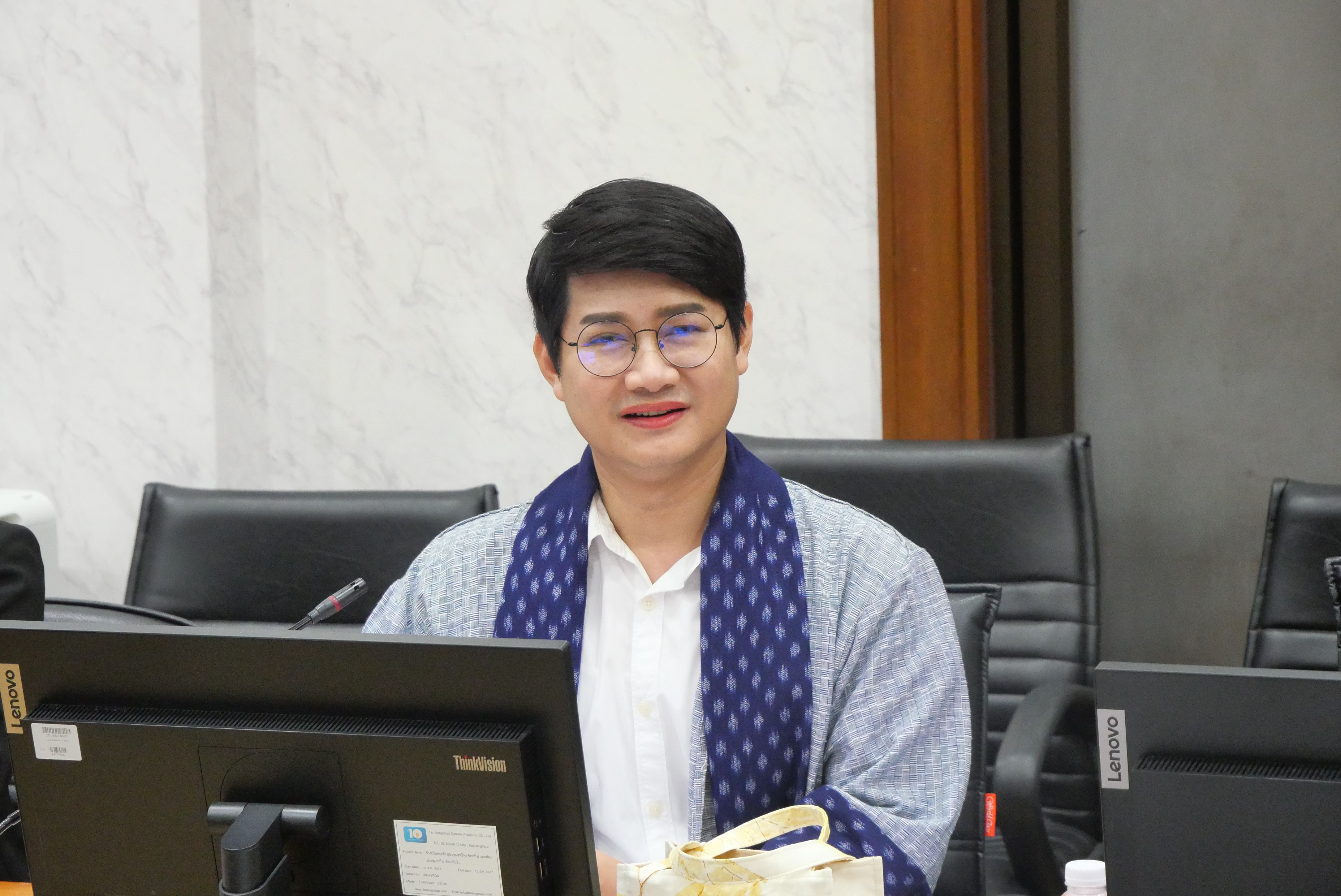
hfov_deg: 16.5
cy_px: 448
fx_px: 4622
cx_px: 670
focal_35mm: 124
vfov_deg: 11.1
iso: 3200
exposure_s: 1/25
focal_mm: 60
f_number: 5.6
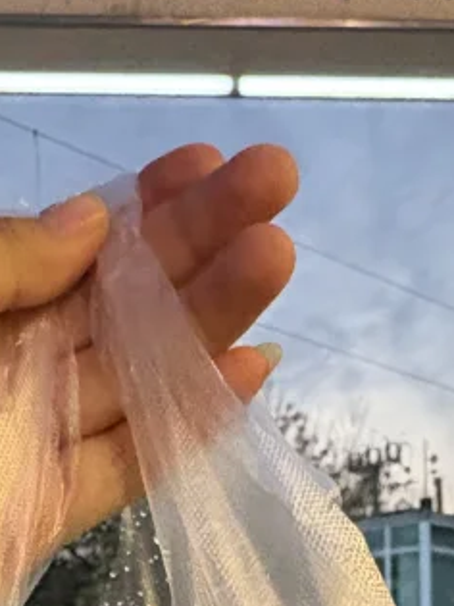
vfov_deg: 27.3
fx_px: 1120
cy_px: 696
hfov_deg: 22.9
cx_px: 227
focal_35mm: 64
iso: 640
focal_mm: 2.22
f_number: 2.2
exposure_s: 1/50
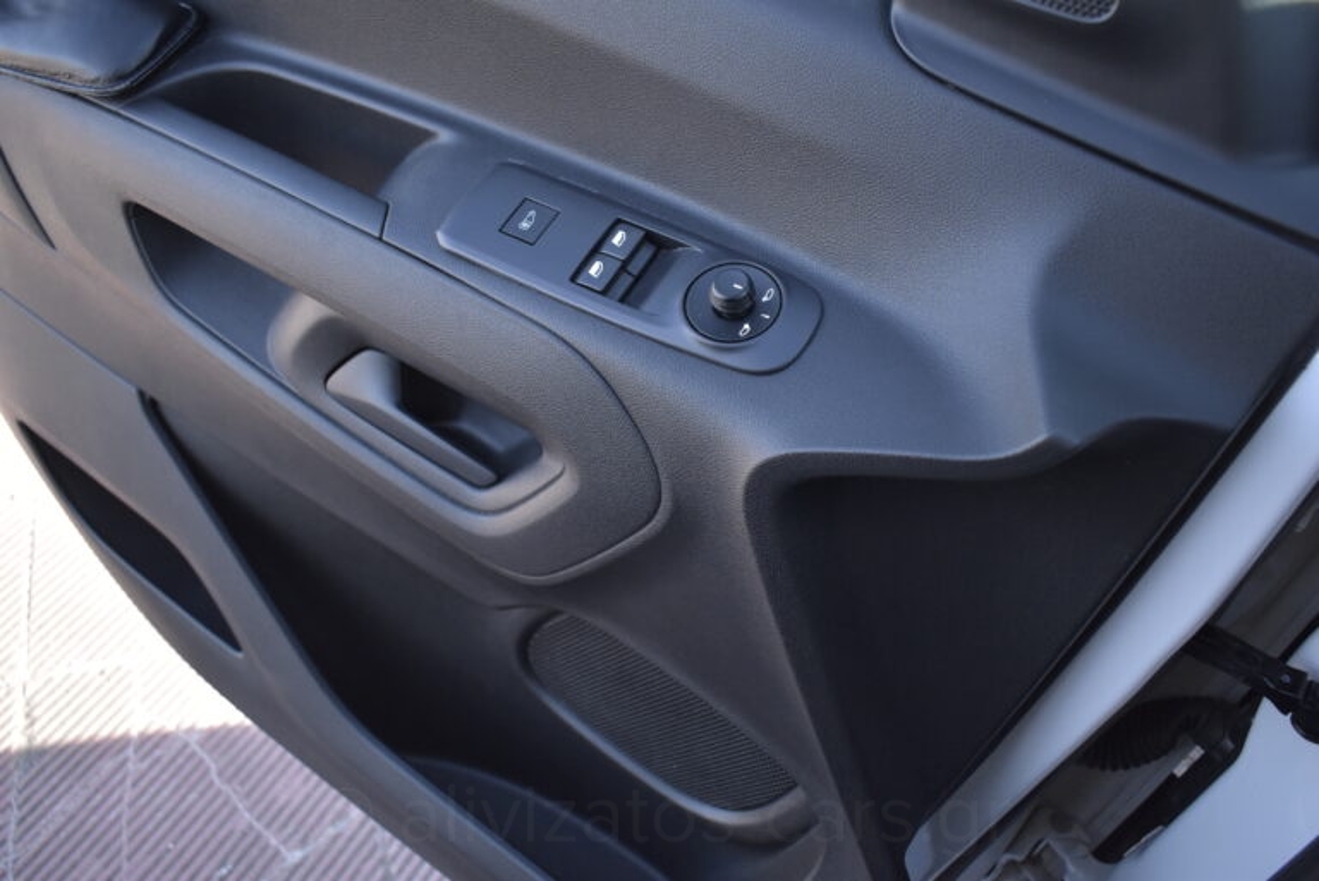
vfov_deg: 41.8
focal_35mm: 32
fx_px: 1155
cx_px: 660
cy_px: 440
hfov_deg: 59.5
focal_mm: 21
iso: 1600
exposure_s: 1/1000
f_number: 3.8
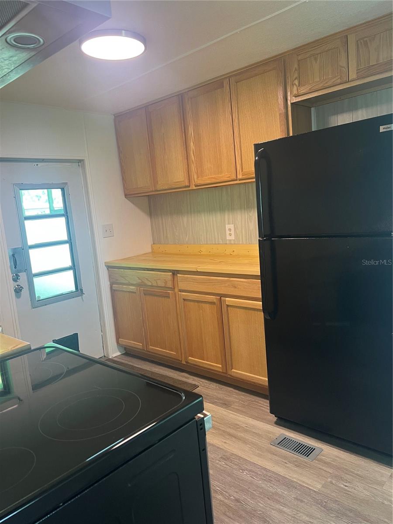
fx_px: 394
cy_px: 262
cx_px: 196
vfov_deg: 67.3
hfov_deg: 53.1
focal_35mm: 26
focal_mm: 5.7
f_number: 1.5
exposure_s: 1/60
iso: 125
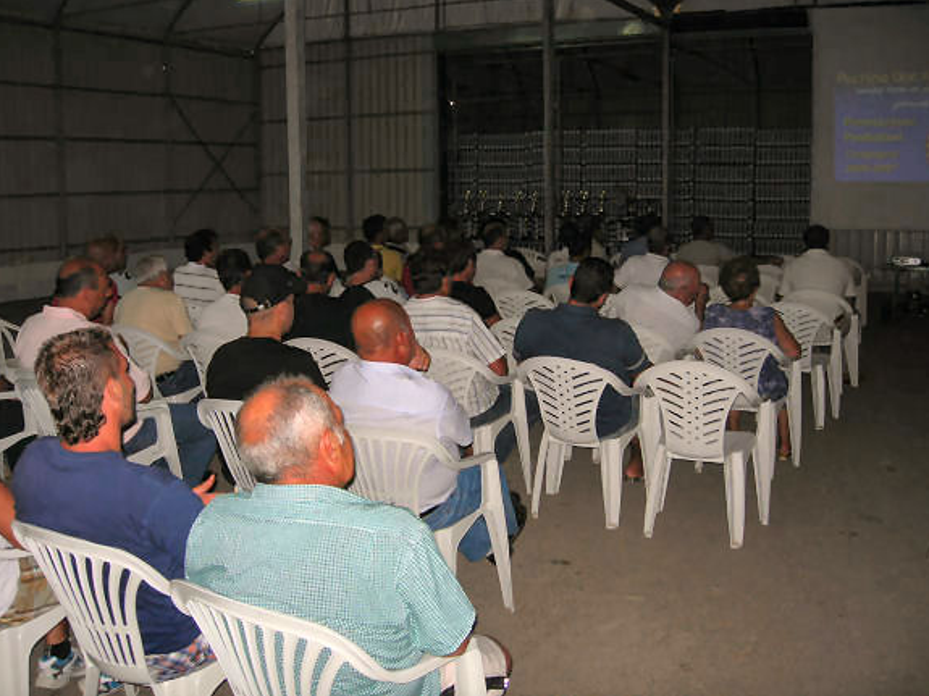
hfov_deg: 47.9
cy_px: 341
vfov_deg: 36.8
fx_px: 1046
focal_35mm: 39
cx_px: 459
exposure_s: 1/60.1
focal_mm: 7.8
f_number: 2.8
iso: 64
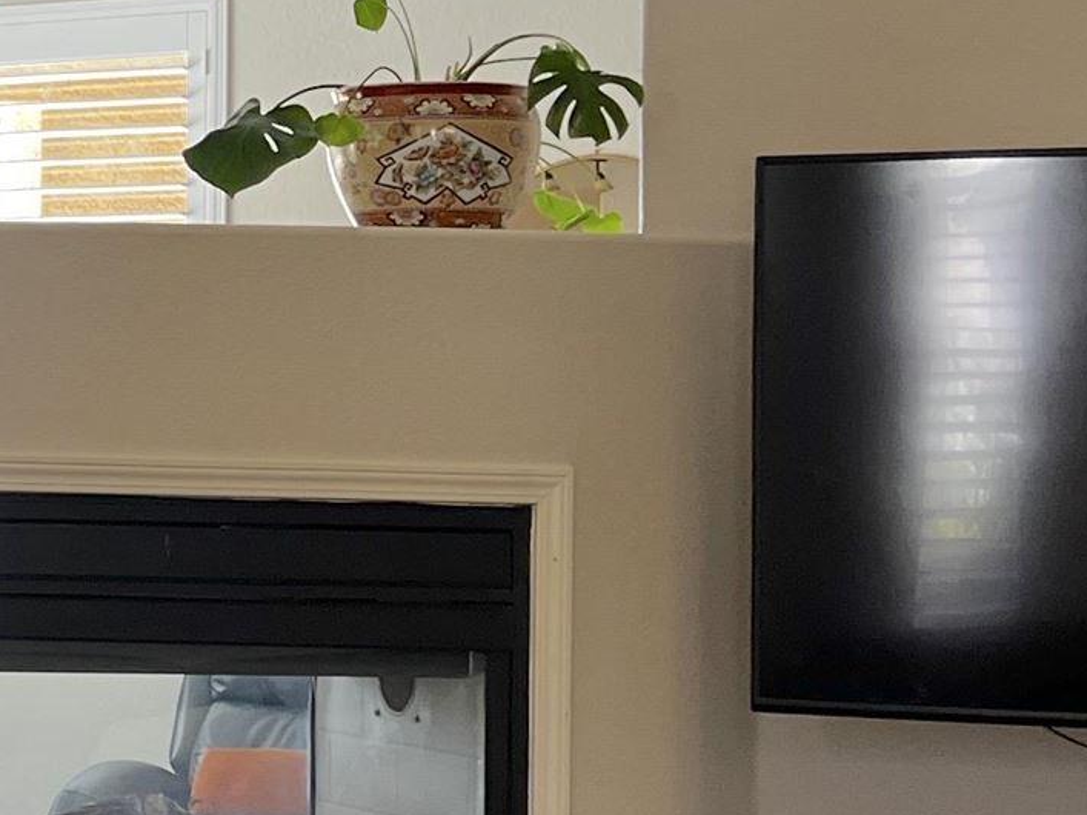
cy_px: 378
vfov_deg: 13.1
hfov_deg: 16.1
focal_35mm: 113
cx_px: -481
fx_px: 3548
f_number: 1.5
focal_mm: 5.7
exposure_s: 1/120
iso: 100
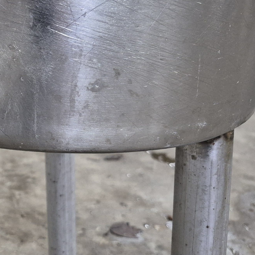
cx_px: -85
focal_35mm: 62
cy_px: 111
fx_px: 517
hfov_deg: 24.0
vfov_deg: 27.7
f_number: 1.8
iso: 500
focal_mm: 5.4
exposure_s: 1/120
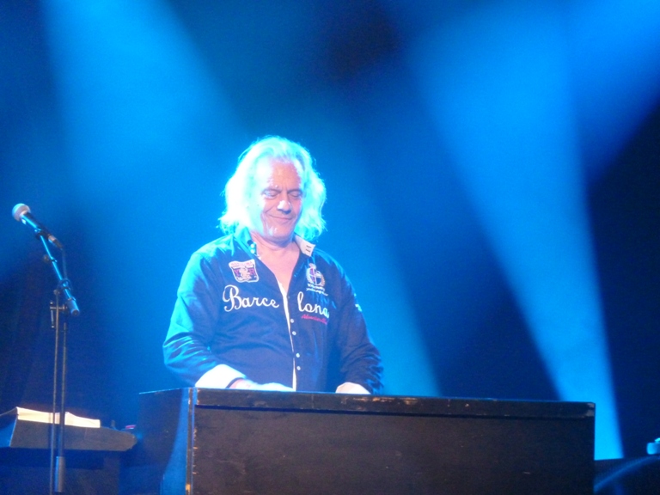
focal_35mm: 196
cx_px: 330
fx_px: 3737
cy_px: 248
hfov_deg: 10.1
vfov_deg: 7.6
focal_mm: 32.1
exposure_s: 1/50
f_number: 4.5
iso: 800
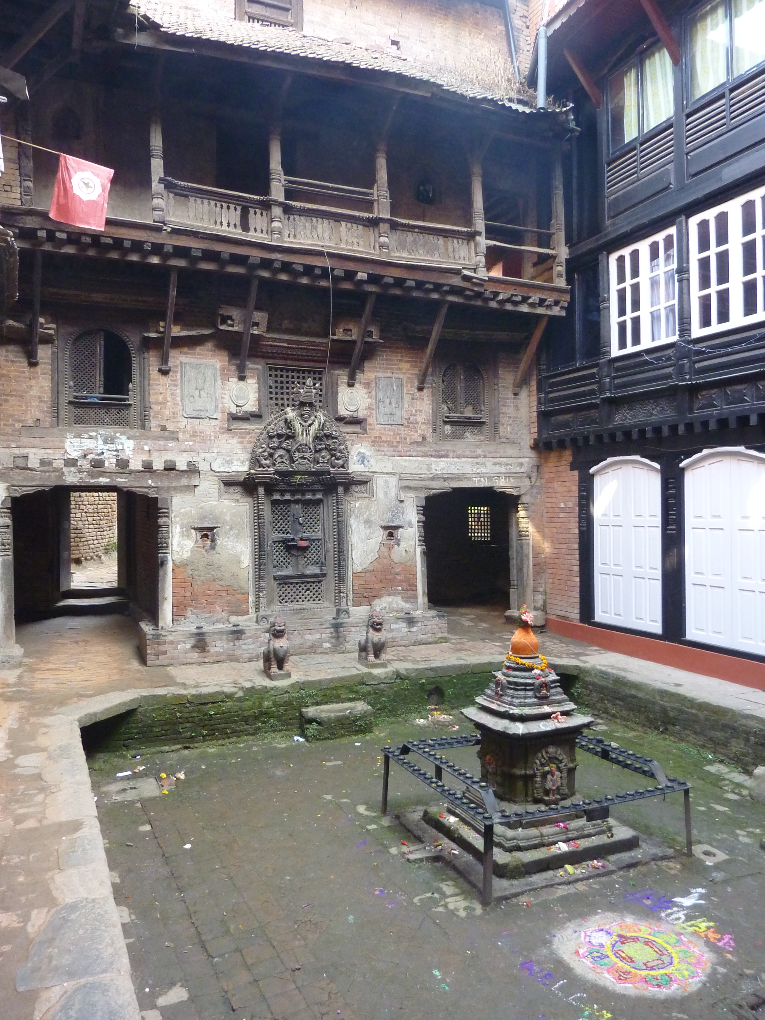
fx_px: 737
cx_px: 382
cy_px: 510
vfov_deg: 69.4
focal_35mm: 25
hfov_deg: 54.9
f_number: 3.3
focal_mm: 4.1
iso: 320
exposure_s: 1/30
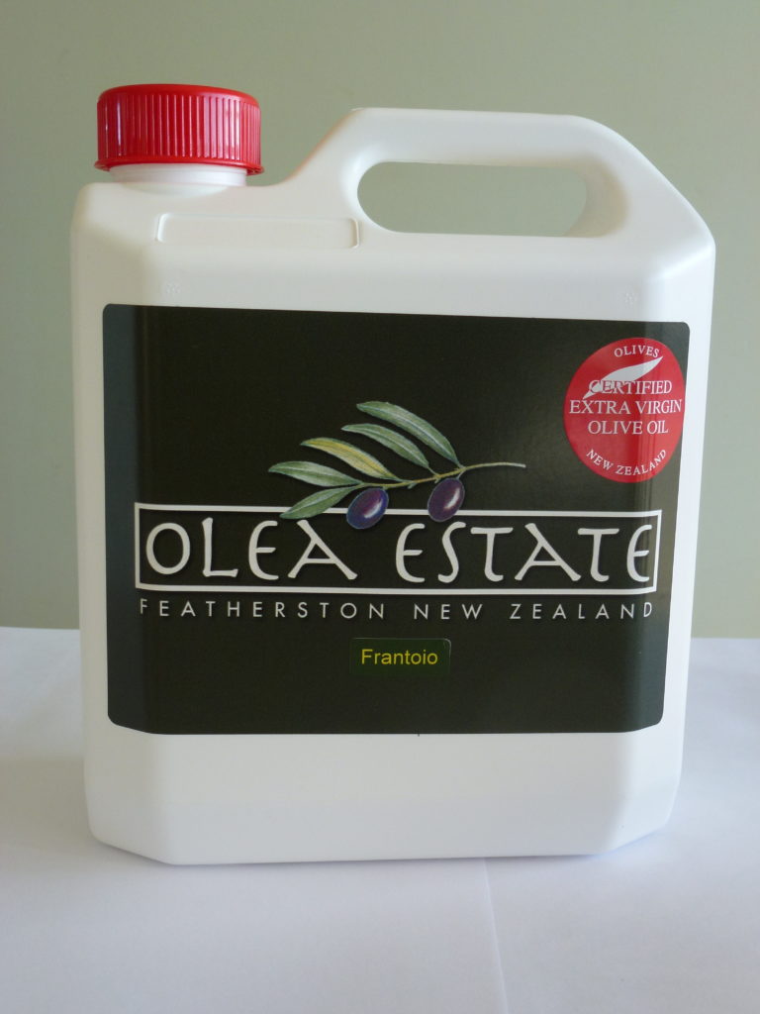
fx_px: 1112
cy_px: 507
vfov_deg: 49.0
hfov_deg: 37.7
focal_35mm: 38
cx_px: 380
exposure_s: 1/80
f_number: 3.8
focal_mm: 6.8
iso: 125
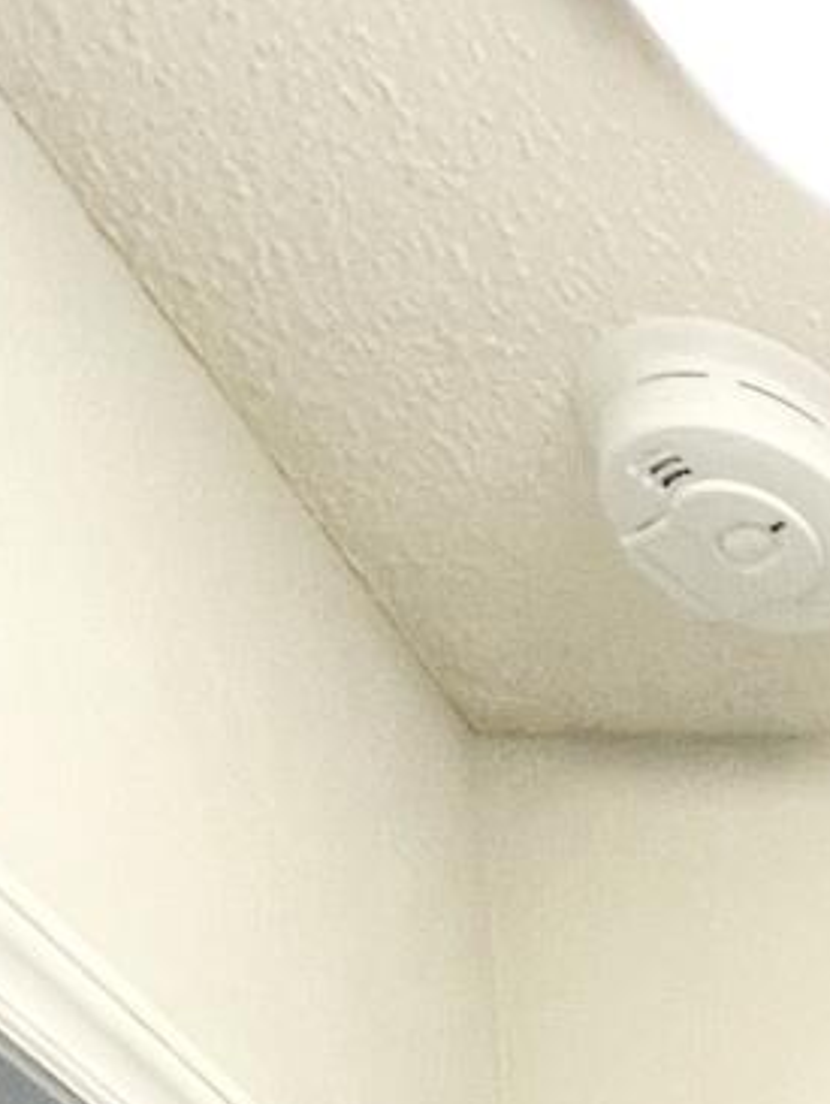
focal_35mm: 71
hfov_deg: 14.8
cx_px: 1886
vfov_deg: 13.8
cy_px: 2861
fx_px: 2267
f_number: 1.8
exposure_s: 1/120
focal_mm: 1.57
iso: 200
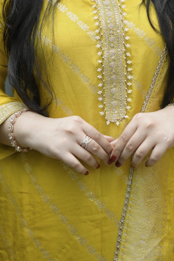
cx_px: 100
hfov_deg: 9.8
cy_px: 75
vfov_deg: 14.6
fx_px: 1015
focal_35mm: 140
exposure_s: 1/800
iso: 500
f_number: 2.2
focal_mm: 85
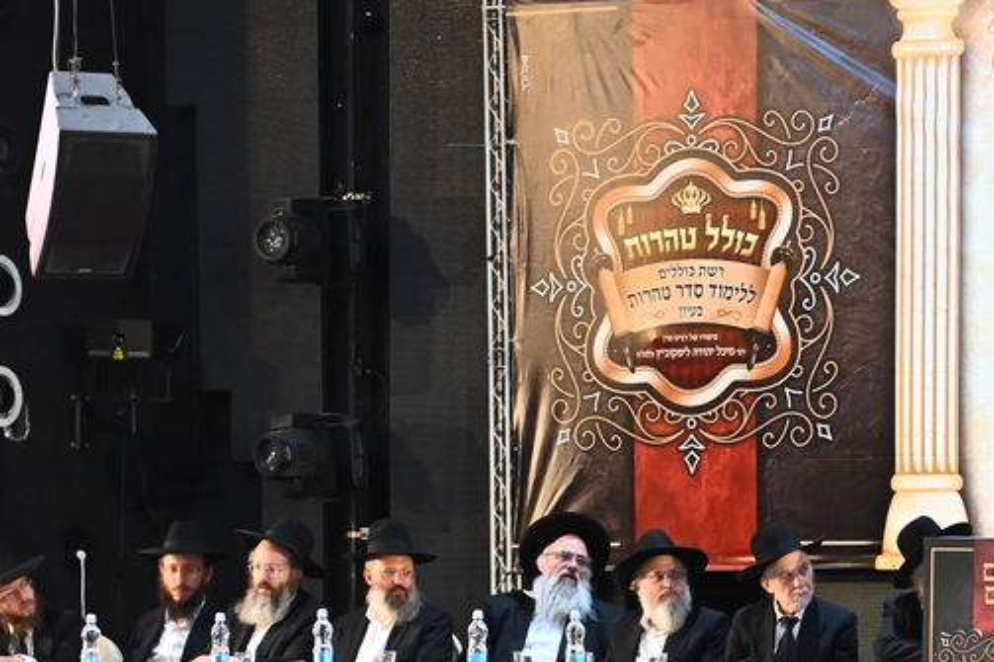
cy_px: 713
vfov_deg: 8.9
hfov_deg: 13.1
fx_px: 4223
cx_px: 1115
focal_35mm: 153
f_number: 4
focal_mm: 55
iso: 3200
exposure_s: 1/100
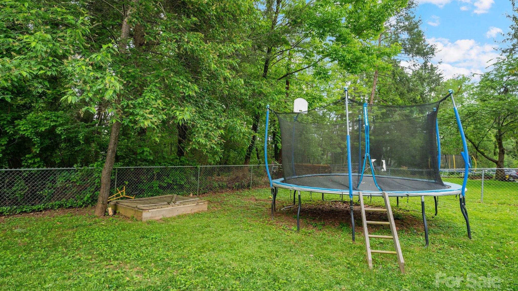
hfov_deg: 89.6
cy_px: 147
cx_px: 258
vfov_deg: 58.3
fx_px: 261
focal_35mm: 19
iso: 1250
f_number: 8
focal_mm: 18
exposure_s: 1/200
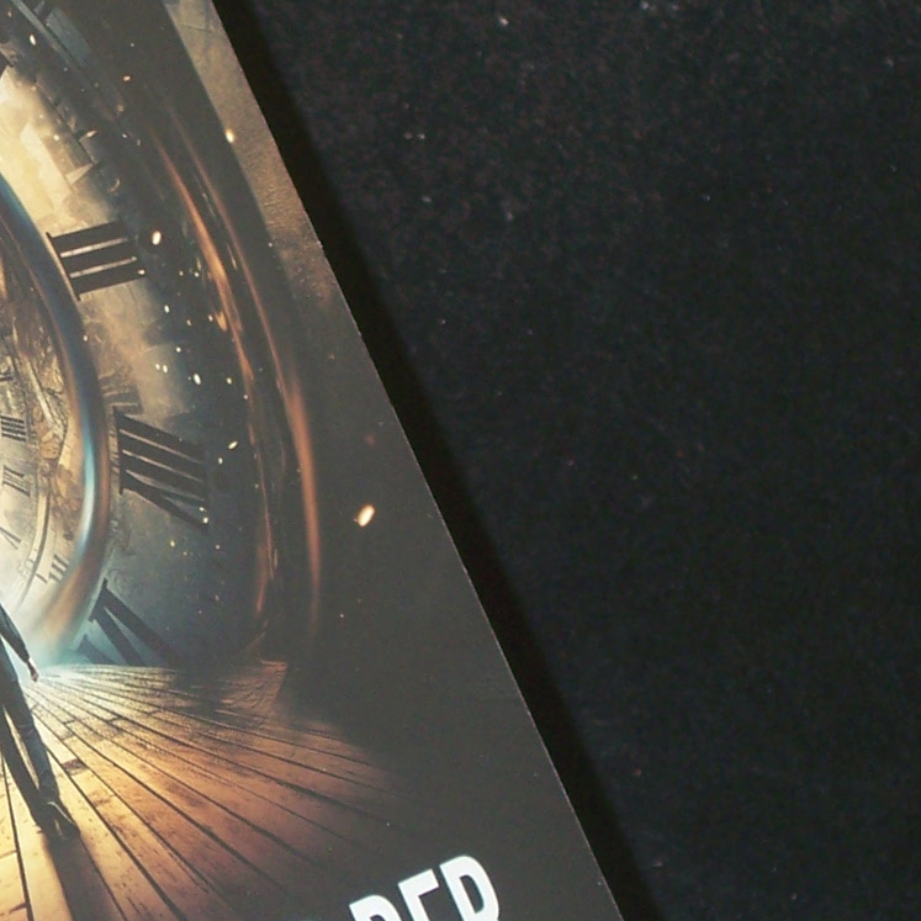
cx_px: -99
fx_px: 5418
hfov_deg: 9.6
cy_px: 561
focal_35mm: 180
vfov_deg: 9.7
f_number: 3.6
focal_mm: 11
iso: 80
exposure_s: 1/80
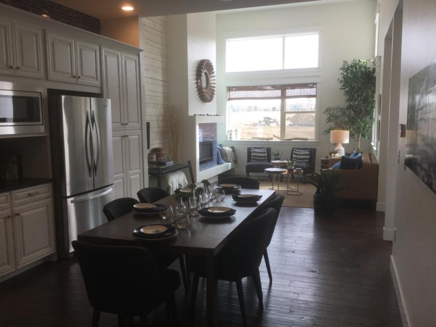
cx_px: 218
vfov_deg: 45.4
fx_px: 390
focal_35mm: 31
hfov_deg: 58.4
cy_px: 164
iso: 40
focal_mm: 3.3
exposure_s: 1/120
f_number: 2.4
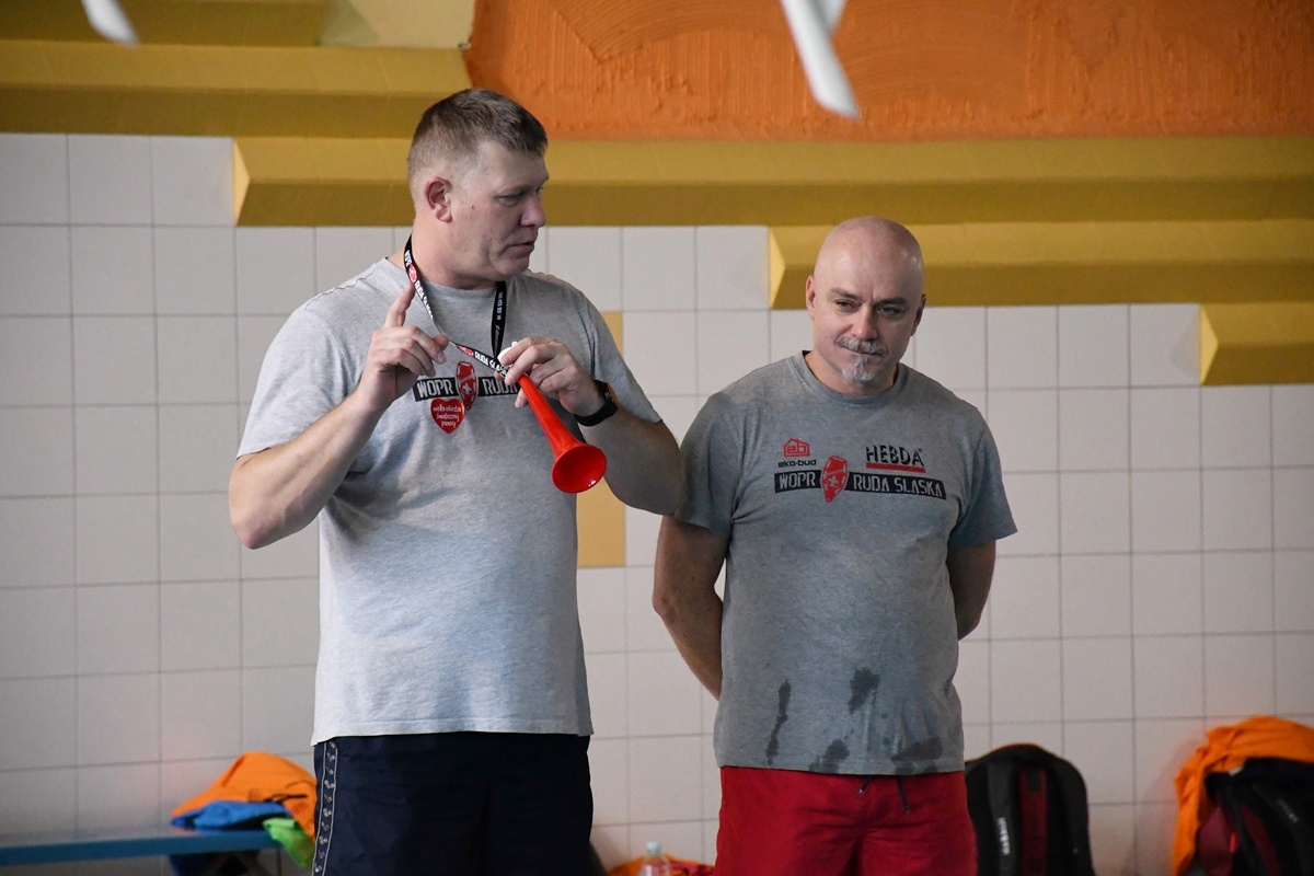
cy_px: 438
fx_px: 7664
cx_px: 657
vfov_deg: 6.5
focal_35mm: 210
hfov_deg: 9.8
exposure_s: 1/400
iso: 6400
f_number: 5.6
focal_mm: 140
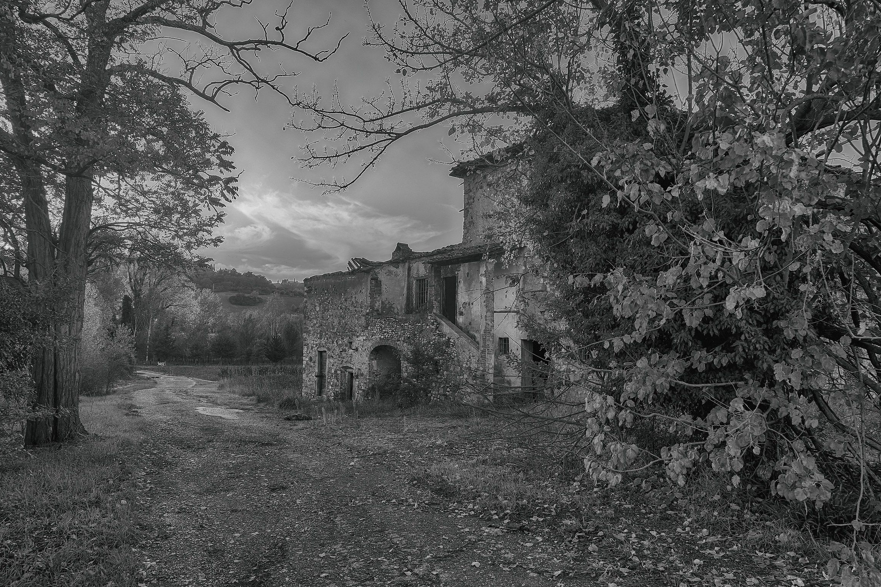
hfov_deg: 71.5
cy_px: 297
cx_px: 424
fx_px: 612
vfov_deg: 51.3
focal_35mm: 25
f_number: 6.3
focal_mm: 24
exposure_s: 1/30
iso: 100
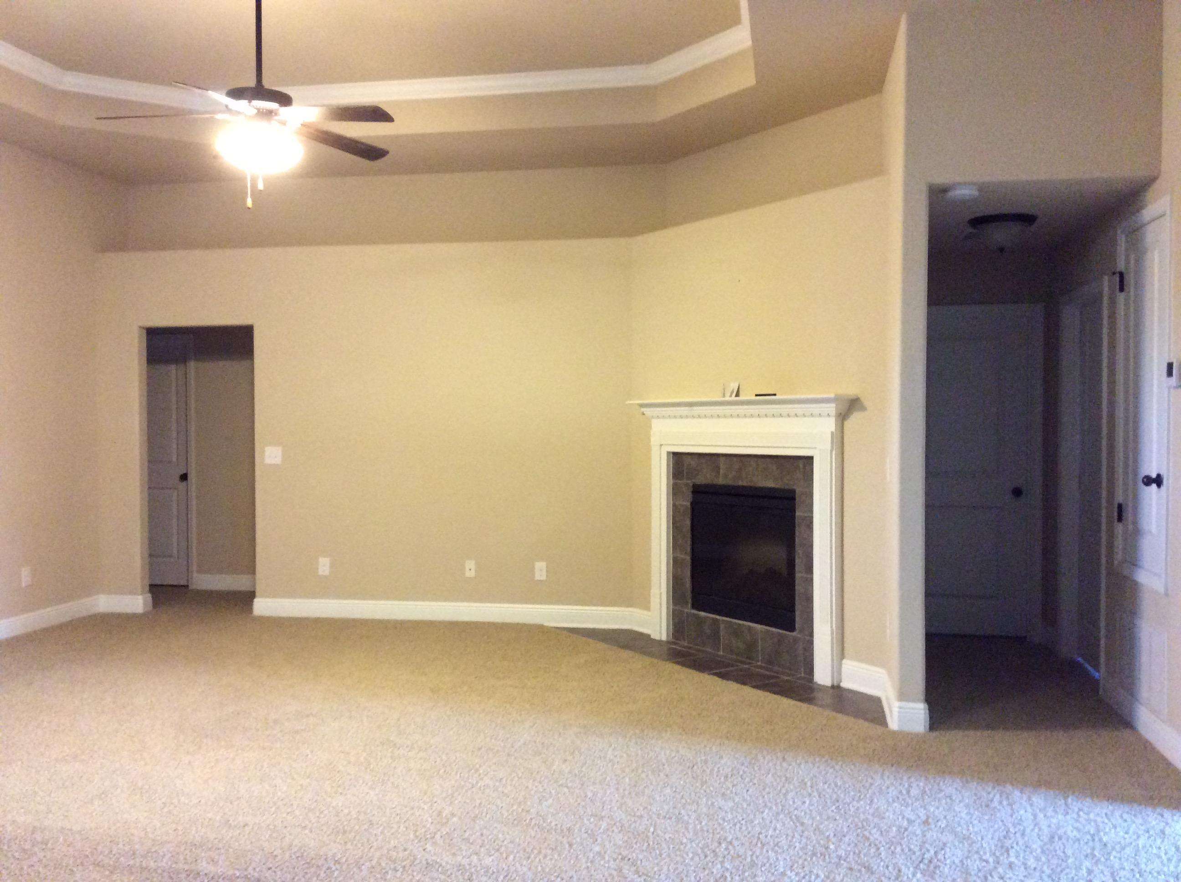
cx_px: 590
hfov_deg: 56.9
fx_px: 1090
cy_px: 441
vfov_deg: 44.1
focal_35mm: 32
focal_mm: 3.3
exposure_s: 1/24
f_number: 2.4
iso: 320
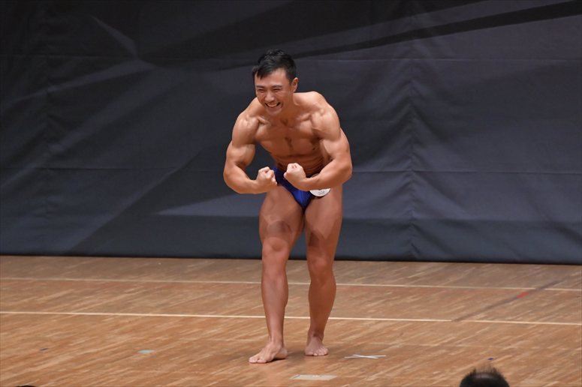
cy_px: 194
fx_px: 5575
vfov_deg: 4.0
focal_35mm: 345
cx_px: 291
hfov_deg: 6.0
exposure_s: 1/400
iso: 6400
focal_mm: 230
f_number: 5.6
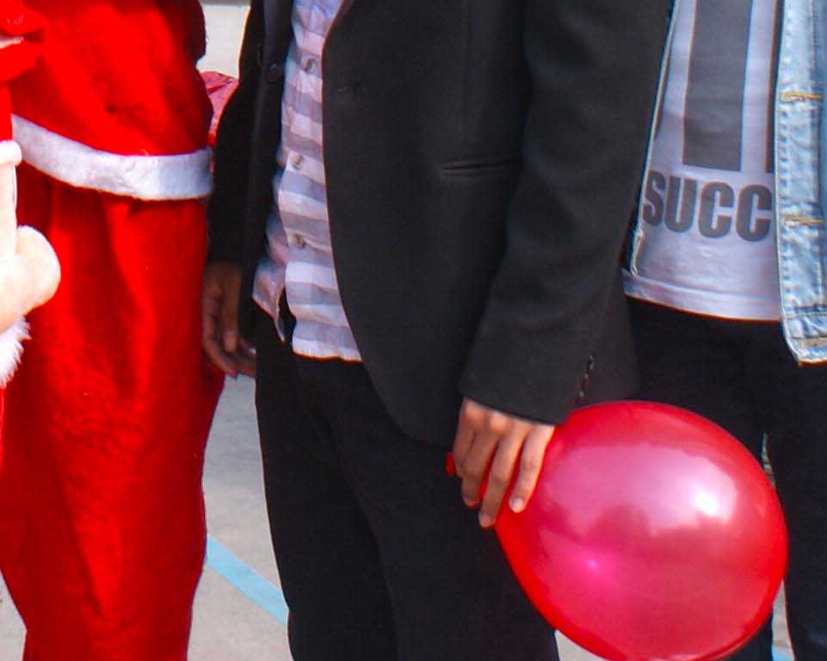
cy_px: -368
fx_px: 3058
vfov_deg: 11.7
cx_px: -89
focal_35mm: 125
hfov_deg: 15.0
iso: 100
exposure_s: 1/80
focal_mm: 22
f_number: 9
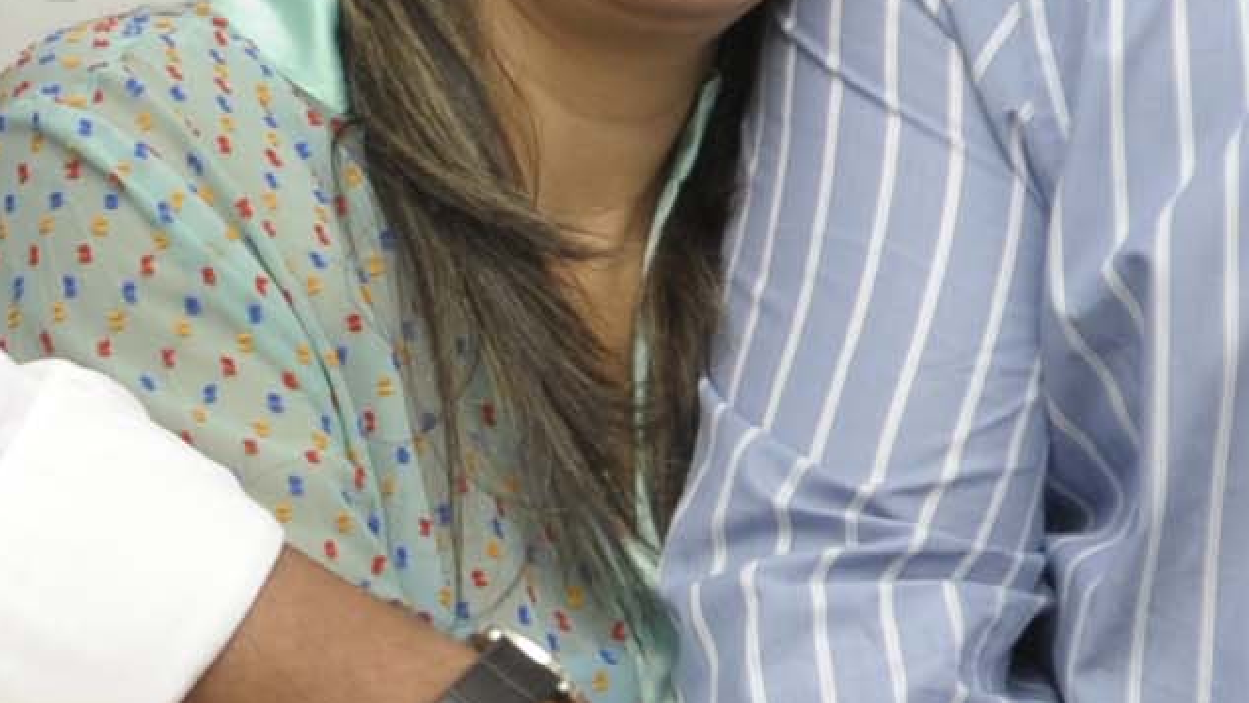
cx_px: -8
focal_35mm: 169
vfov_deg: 7.2
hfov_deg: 12.6
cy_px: 128
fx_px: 5597
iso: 400
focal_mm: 24
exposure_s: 1/80
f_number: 4
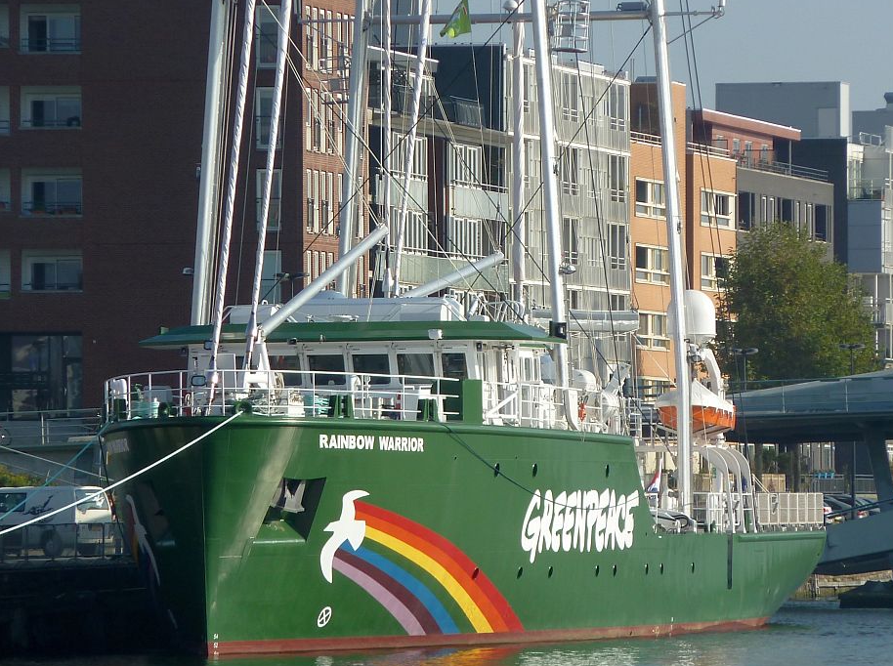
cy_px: 350
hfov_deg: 4.8
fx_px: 10583
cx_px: 498
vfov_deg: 3.6
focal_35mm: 411
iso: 80
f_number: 4.9
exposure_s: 1/400
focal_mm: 49.2
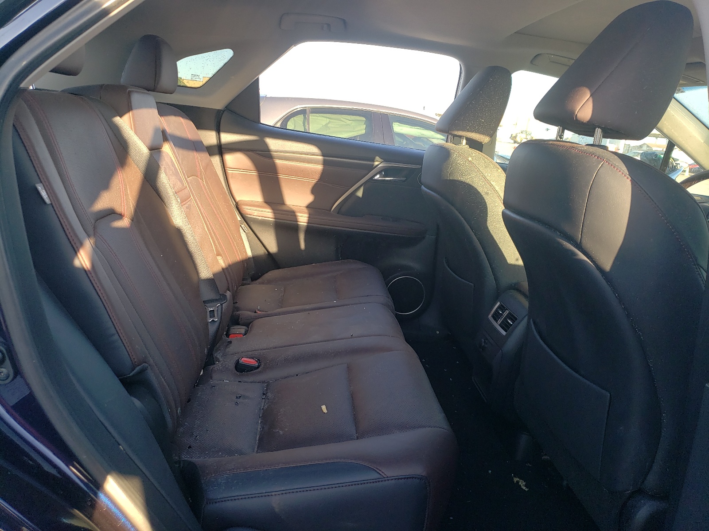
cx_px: 354
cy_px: 266
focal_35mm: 26
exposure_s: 1/294
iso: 50
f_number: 1.5
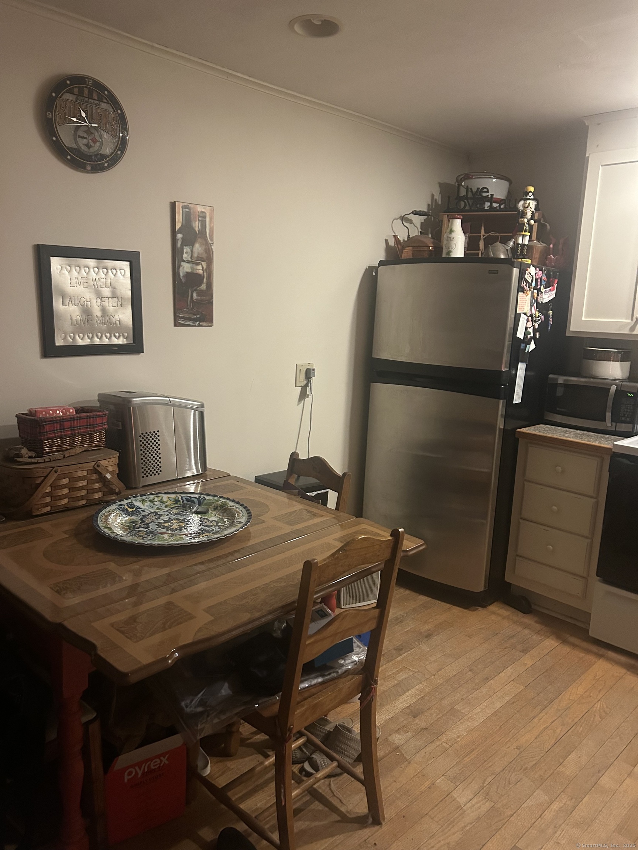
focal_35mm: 26
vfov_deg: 67.3
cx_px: 319
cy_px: 425
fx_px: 639
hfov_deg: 53.1
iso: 500
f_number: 1.5
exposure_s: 1/30
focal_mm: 5.7
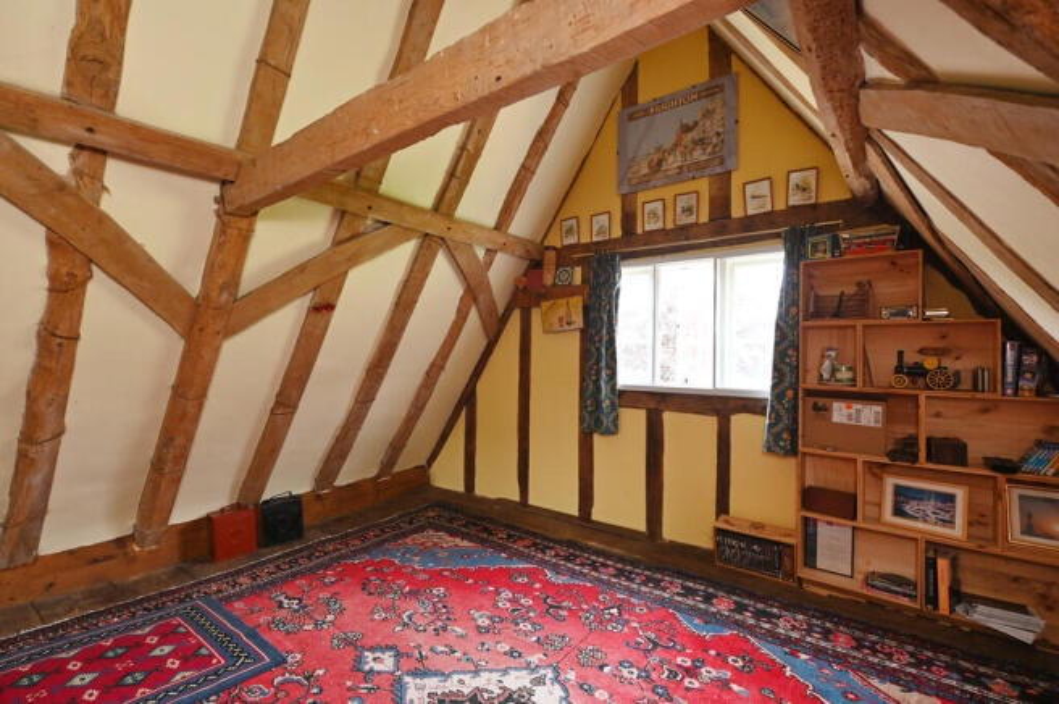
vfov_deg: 73.6
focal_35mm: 16
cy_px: 352
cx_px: 530
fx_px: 470
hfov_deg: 96.8
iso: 640
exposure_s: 1/60
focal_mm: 16
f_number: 4
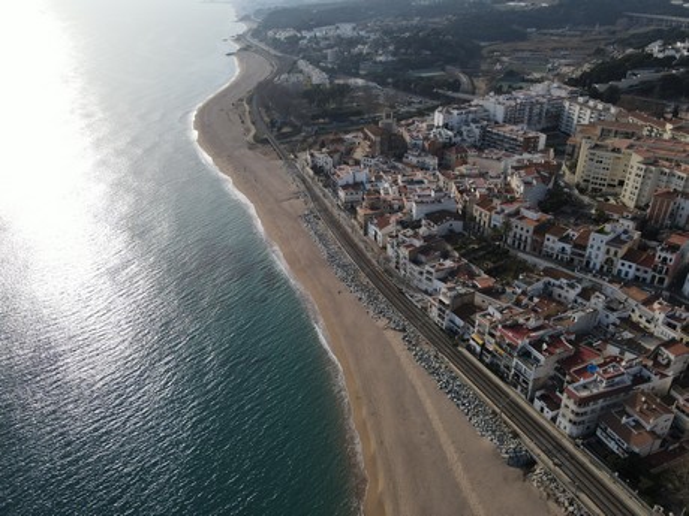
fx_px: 478
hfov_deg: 71.6
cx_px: 344
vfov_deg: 56.8
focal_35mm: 24
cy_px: 258
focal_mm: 4.5
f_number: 2.8
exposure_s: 1/1000
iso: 100
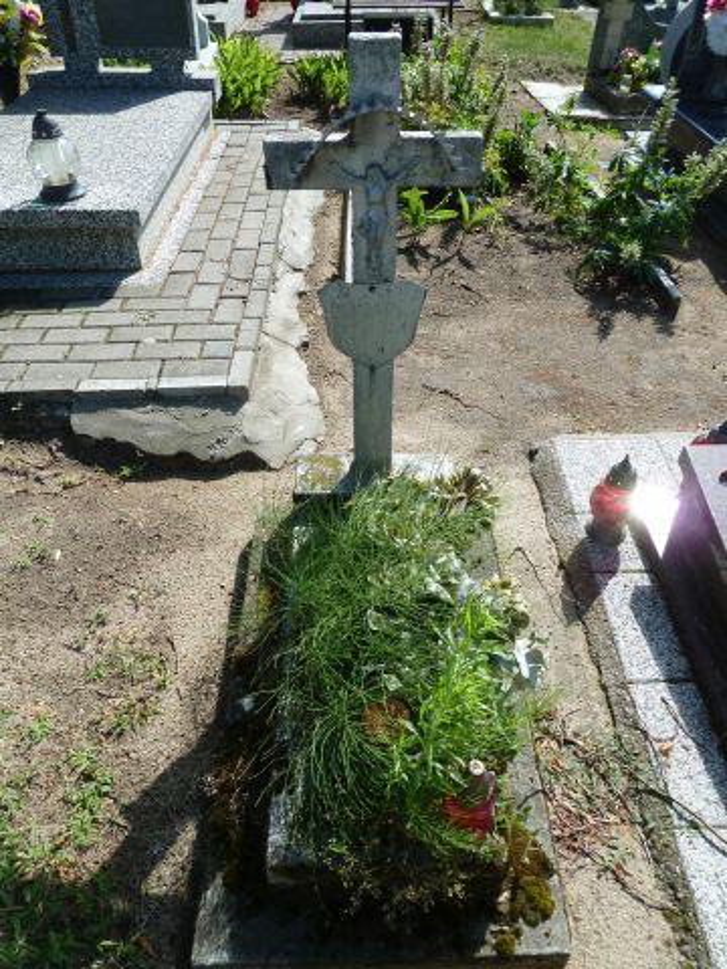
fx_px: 700
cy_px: 484
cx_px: 364
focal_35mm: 25
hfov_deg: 54.9
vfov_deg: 69.4
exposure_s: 1/200
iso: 80
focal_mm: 4.1
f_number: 4
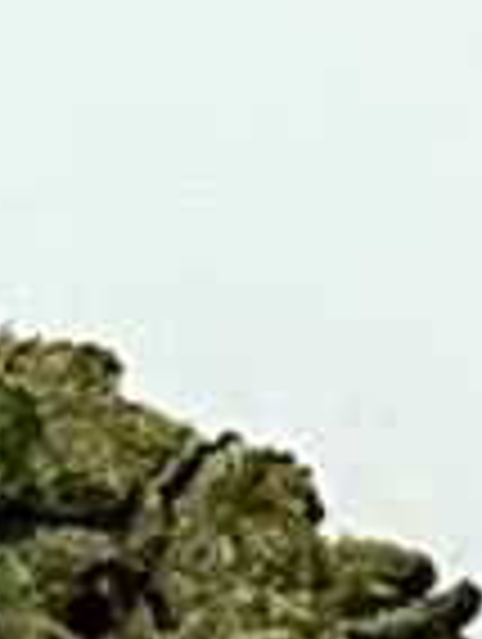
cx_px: -68
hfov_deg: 15.3
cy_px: 470
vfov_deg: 20.7
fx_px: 1740
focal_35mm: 94
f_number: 1.8
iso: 25
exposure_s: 1/1176
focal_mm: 4.25
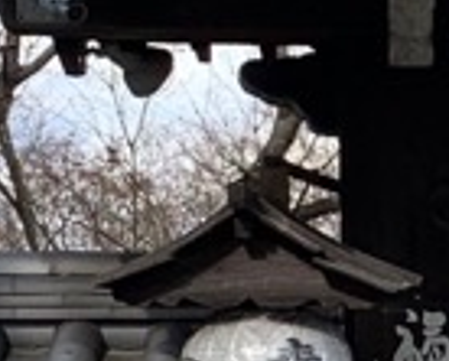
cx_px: 1043
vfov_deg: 7.9
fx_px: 2610
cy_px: 273
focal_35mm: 196
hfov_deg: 9.0
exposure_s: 1/1299
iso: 25
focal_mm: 4.25
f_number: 1.8
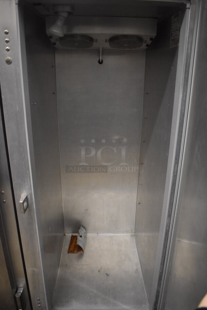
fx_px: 233
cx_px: 104
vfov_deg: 67.3
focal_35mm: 27
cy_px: 155
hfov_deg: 48.0
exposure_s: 1/125
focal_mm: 18
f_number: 3.5
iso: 2500
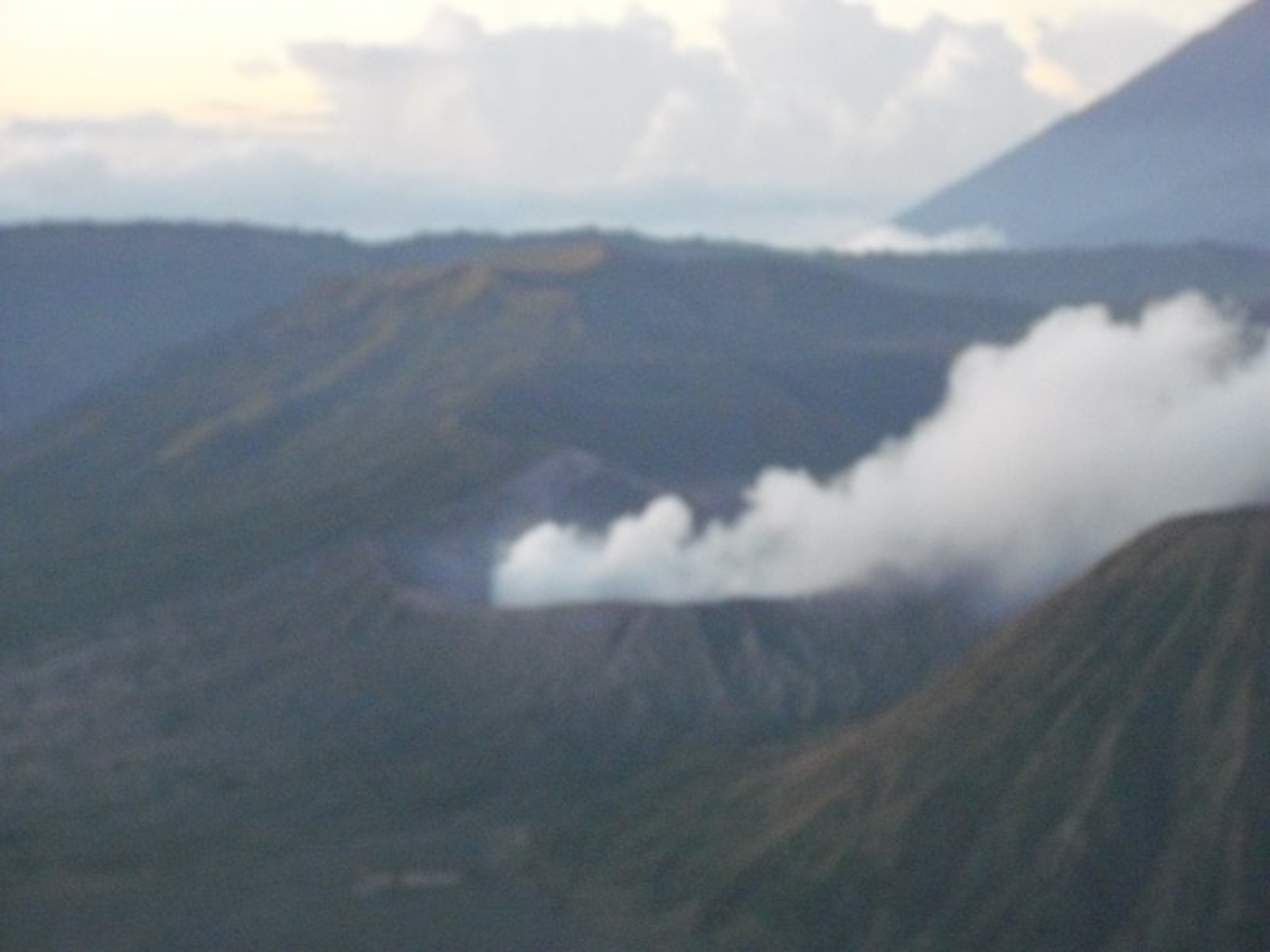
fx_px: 4146
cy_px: 476
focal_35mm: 113
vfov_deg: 13.1
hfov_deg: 17.4
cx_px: 635
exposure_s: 1/100
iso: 800
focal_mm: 18.6
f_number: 5.2
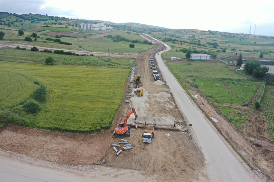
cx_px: 137
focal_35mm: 28
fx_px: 213
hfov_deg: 65.5
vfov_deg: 46.4
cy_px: 91
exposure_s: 1/320
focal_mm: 10.26
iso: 100
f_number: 5.6
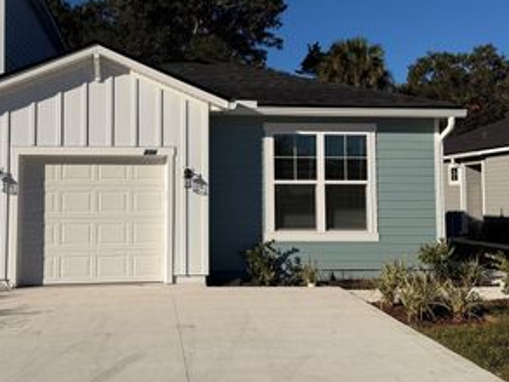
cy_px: 159
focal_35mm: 41
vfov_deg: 35.1
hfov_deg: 45.5
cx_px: 202
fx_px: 603
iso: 80
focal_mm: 6.76
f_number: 1.78
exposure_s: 1/11905
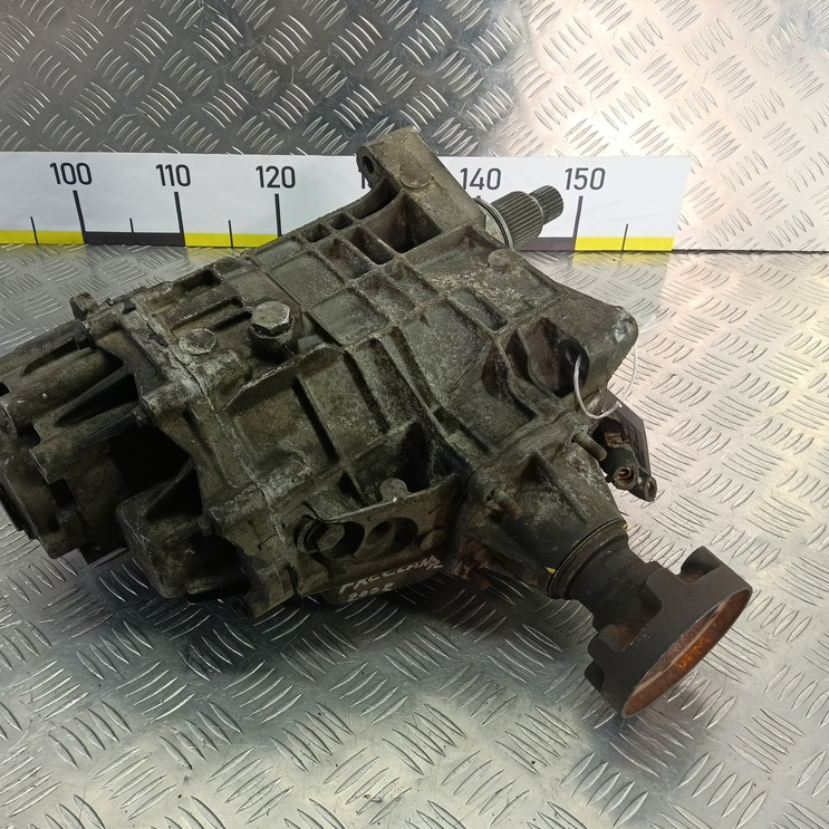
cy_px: 415
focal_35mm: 28
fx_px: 759
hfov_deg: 57.1
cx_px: 363
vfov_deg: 57.3
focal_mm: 4.11
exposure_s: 1/50
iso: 86
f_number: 1.6
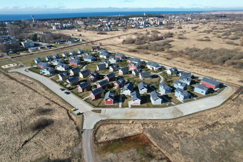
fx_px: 149
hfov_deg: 78.6
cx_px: 122
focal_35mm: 22
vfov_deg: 57.2
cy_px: 81
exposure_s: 1/1250
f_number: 2.8
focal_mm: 8.38
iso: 100
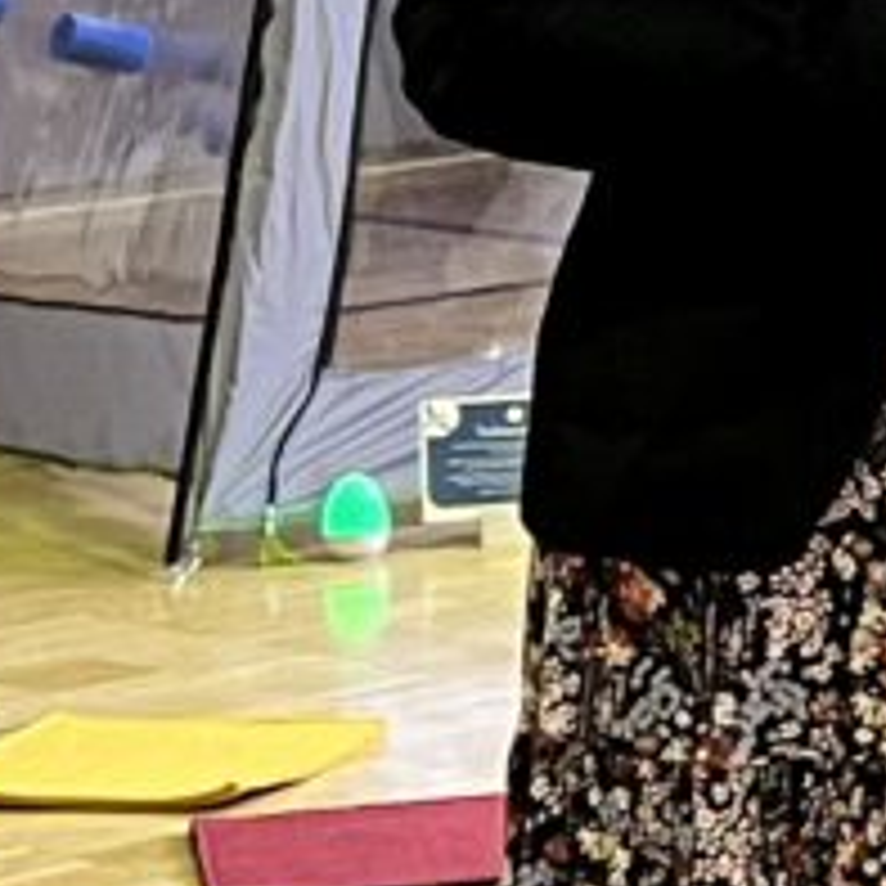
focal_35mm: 210
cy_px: -189
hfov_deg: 7.5
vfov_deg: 8.2
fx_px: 6081
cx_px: 2541
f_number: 1.5
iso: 100
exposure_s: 1/50
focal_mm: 5.7
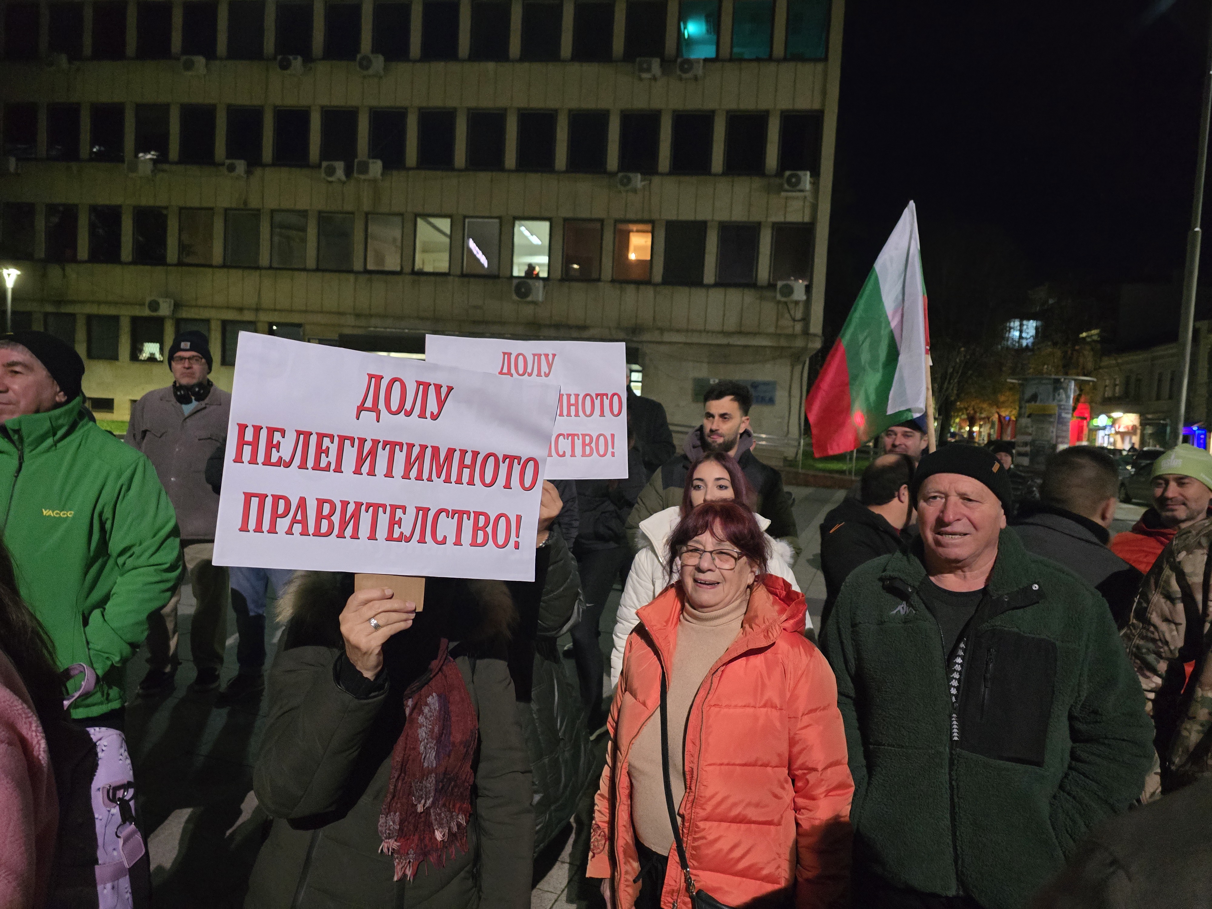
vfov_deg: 58.9
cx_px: 606
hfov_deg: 73.9
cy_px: 454
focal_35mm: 23
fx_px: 805
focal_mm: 6.3
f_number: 1.7
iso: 1250
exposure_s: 1/20
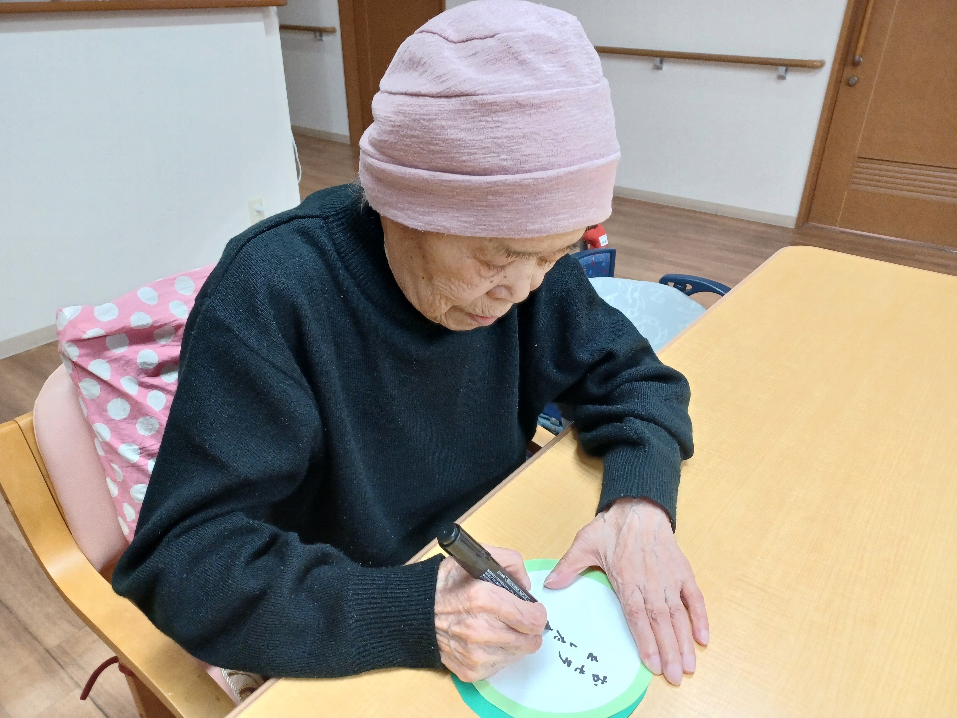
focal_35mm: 25
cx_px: 478
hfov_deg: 69.4
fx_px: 691
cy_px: 359
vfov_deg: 54.9
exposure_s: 1/40
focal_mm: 4.6
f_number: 1.8
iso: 250
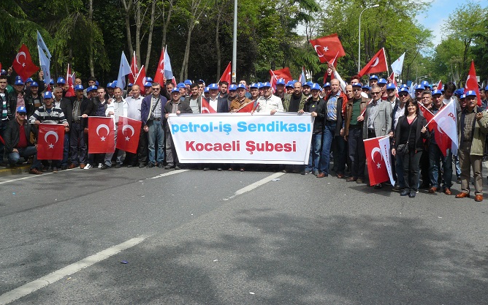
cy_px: 119
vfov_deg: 31.9
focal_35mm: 40
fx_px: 532
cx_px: 243
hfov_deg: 49.3
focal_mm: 6
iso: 100
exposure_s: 1/320
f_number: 5.6
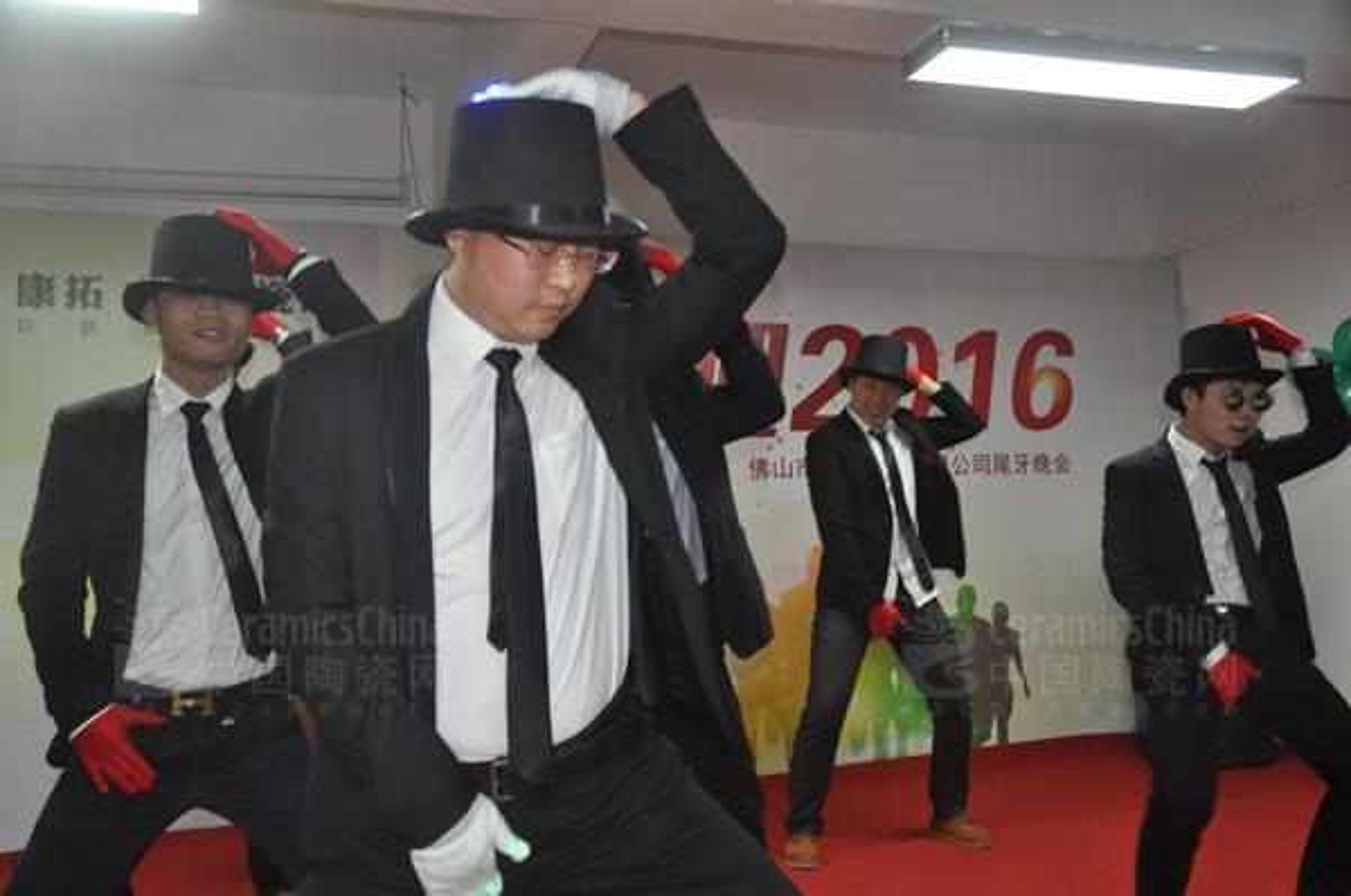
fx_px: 1349
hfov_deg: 53.2
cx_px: 676
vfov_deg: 36.8
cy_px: 448
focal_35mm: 36
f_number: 3.8
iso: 800
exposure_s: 1/60
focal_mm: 24
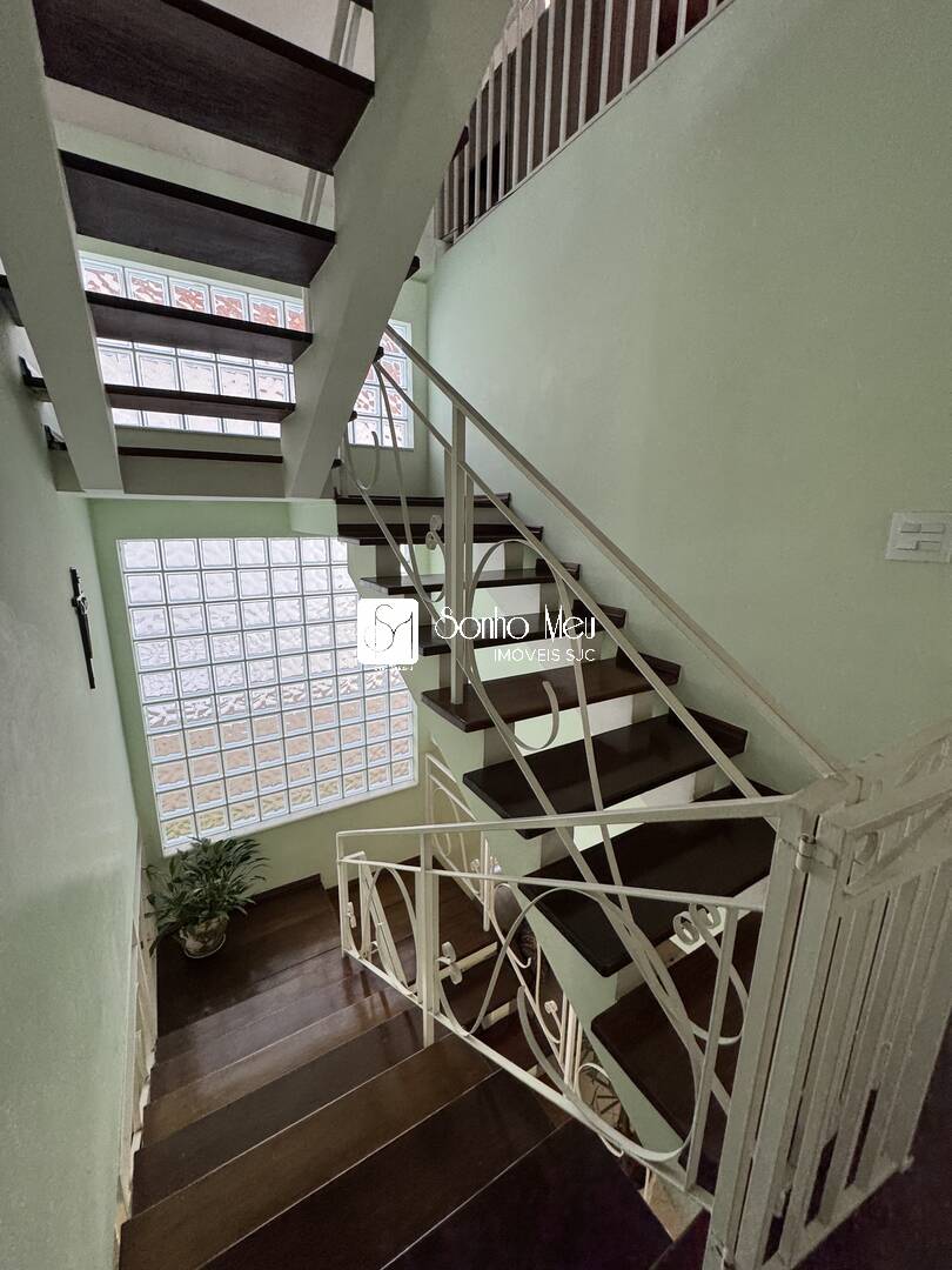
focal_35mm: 14
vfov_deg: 102.1
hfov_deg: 85.7
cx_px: 476
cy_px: 635
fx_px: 513
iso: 125
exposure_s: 1/120
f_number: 2.2
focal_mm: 2.22
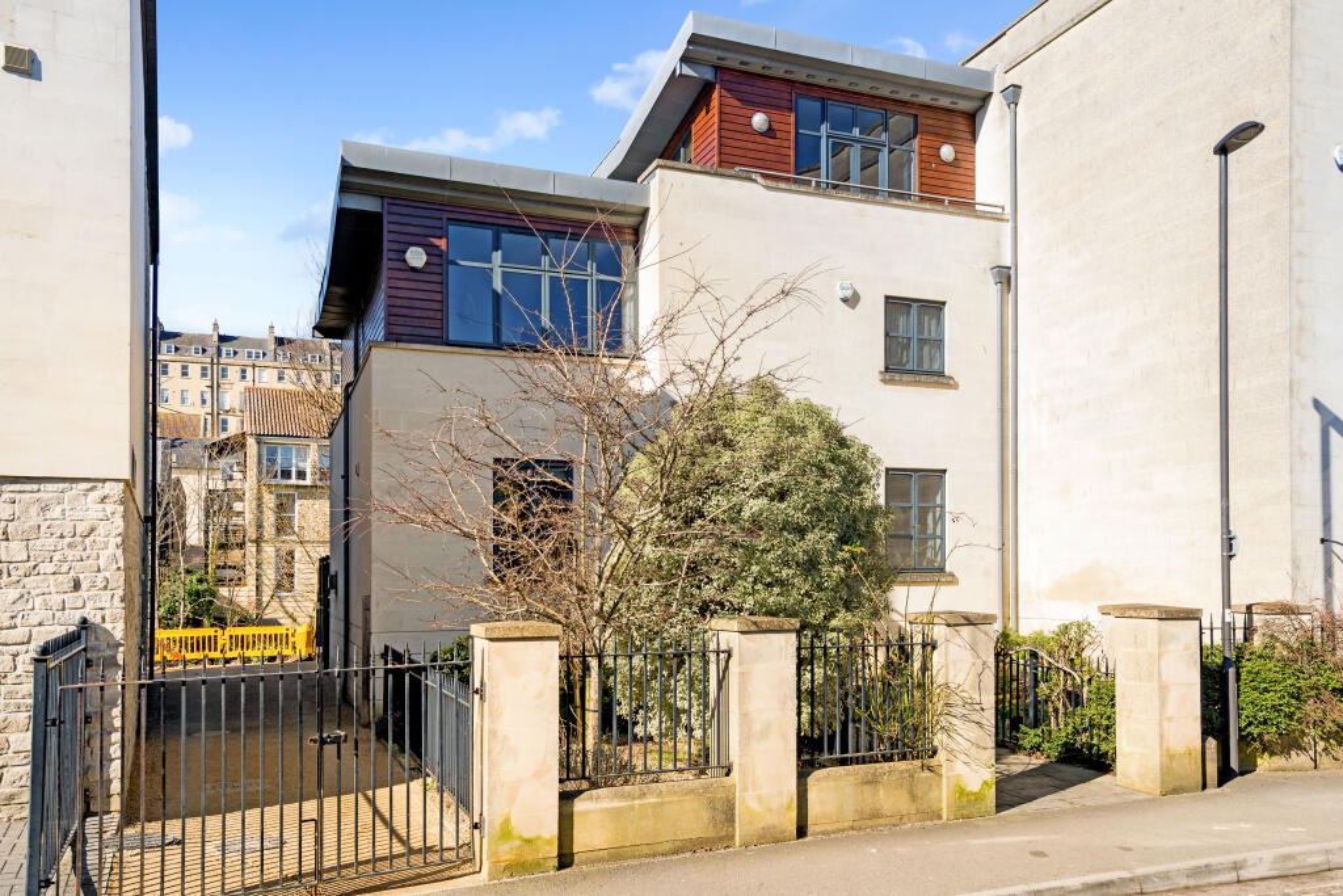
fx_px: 1007
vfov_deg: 47.9
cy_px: 448
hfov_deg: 67.4
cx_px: 672
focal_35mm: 27
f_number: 8
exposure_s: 1/640
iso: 500
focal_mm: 27
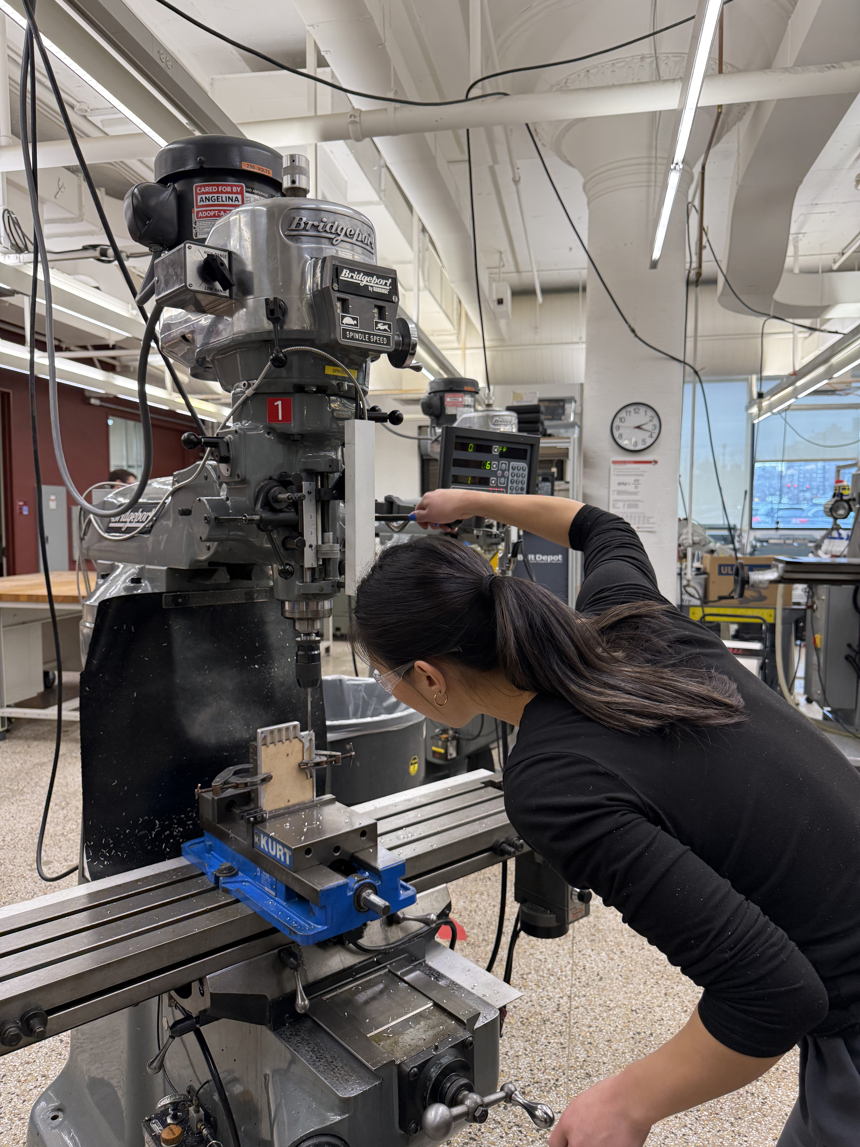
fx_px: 795
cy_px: 574
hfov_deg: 56.8
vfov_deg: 71.6
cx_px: 430
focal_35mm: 24
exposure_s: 1/120
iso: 160
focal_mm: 6.76
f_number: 1.78
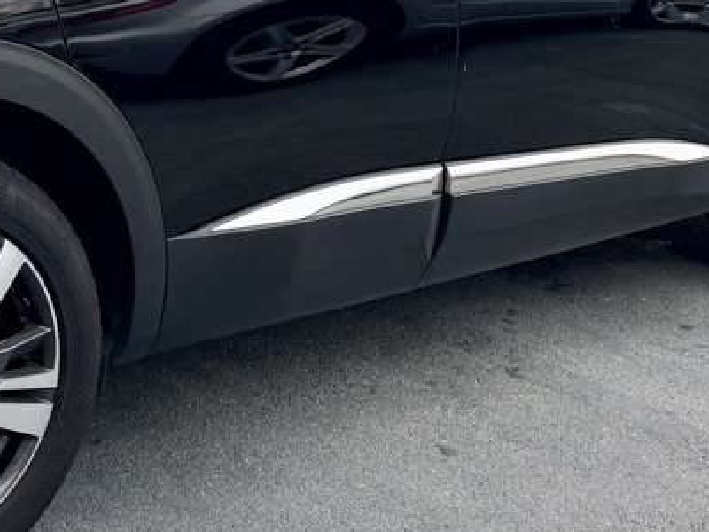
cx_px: 50
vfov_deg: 19.7
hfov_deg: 26.7
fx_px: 1434
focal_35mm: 70
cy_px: -117
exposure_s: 1/1026
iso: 80
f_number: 1.78
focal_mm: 6.76
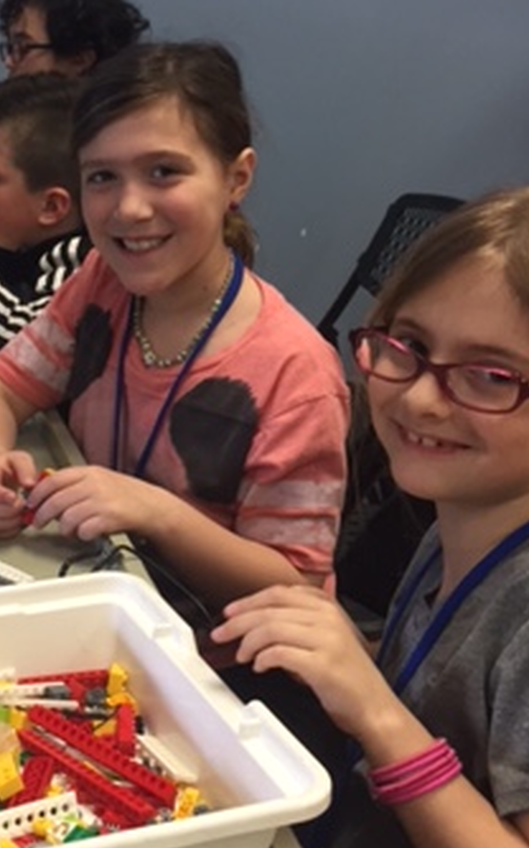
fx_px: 1362
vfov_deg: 34.6
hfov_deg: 21.5
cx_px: 56
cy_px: 425
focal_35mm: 59
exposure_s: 1/30
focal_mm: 4.15
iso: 50
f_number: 2.2
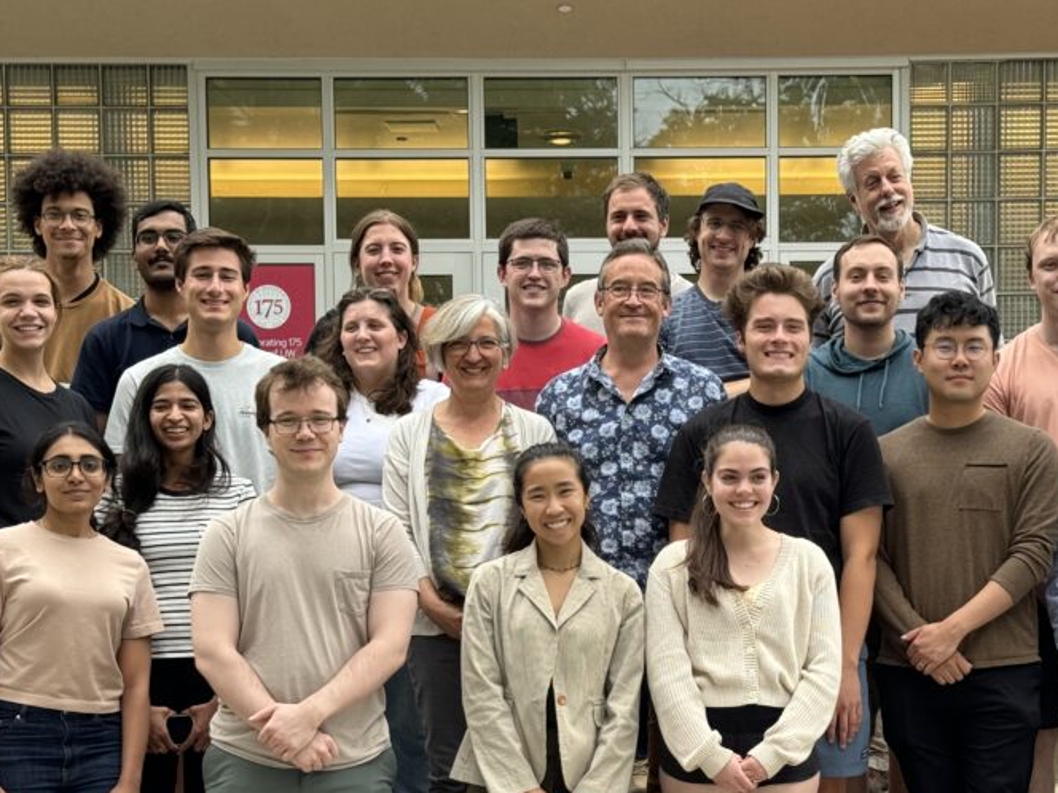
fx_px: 2262
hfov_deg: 26.2
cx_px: 671
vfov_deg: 19.7
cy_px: 605
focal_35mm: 74
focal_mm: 6.76
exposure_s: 1/404
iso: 64
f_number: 1.78
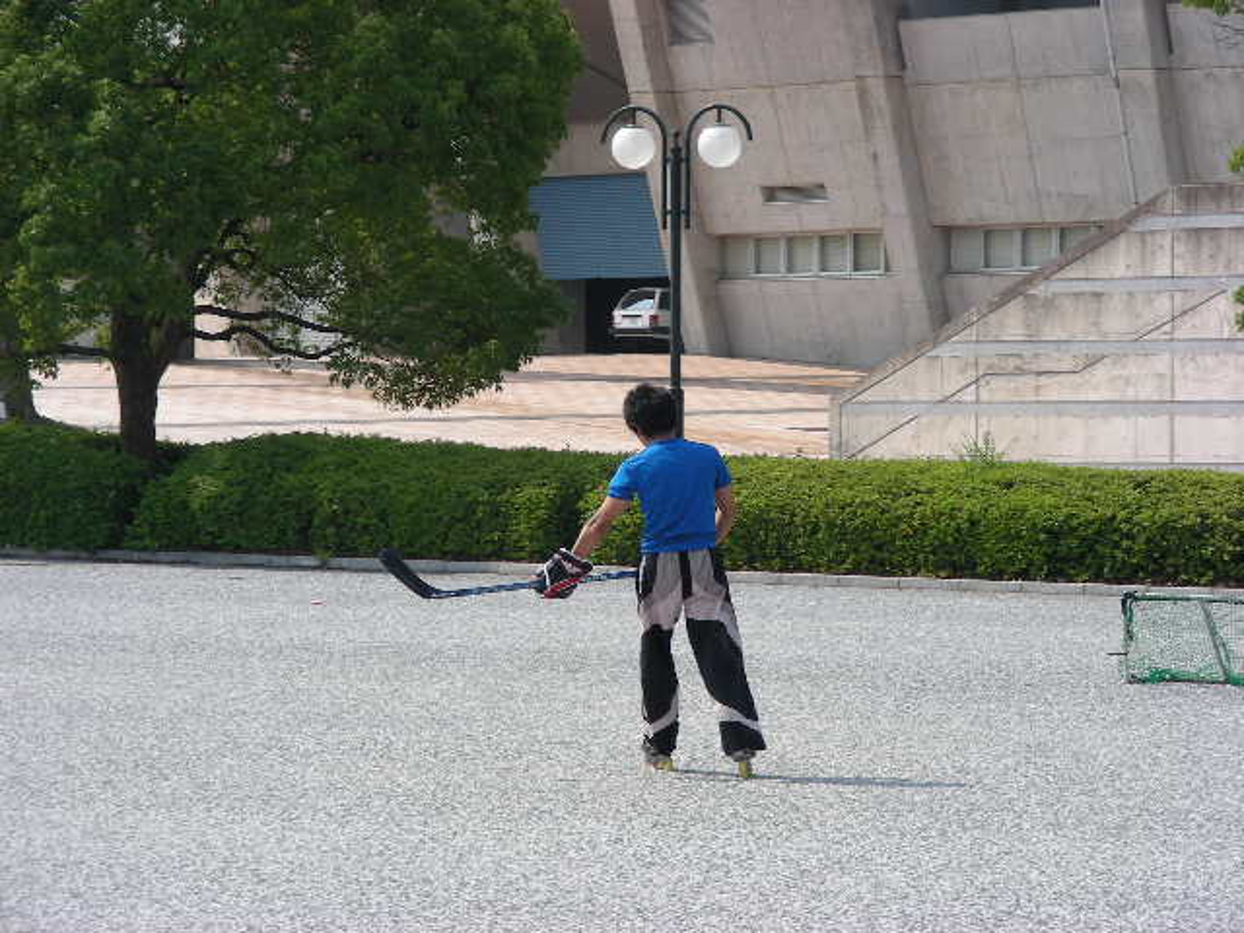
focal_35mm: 172
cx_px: 622
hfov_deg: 11.5
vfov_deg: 8.6
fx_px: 6181
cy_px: 466
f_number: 4
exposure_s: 1/361
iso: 50
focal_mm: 28.7
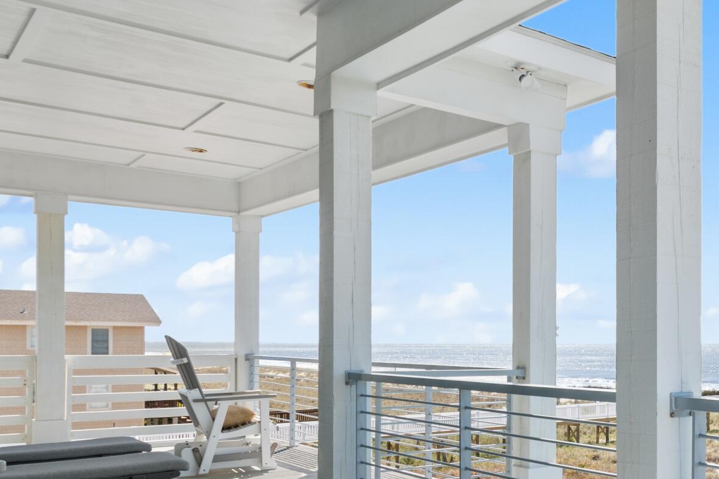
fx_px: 759
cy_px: 345
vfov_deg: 34.5
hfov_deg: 43.8
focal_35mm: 38
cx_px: 708
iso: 100
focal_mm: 10
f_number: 7.1
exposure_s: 1/200
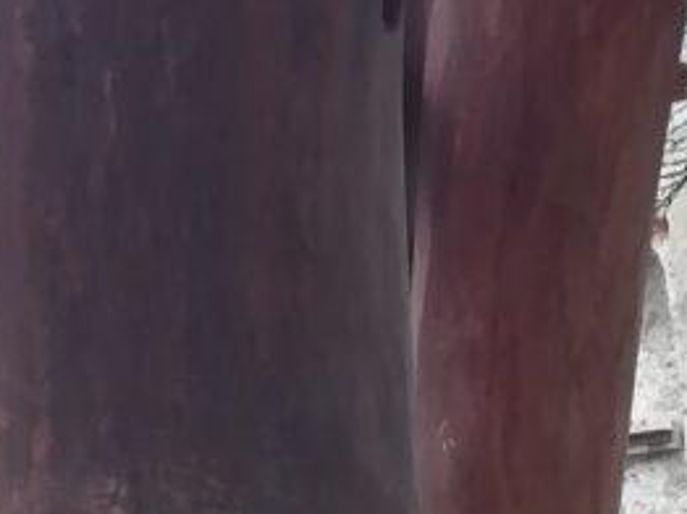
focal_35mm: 159
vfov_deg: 8.0
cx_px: 1303
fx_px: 3153
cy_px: 1550
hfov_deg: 11.4
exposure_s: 1/111
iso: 50
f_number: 2.2
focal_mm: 3.46
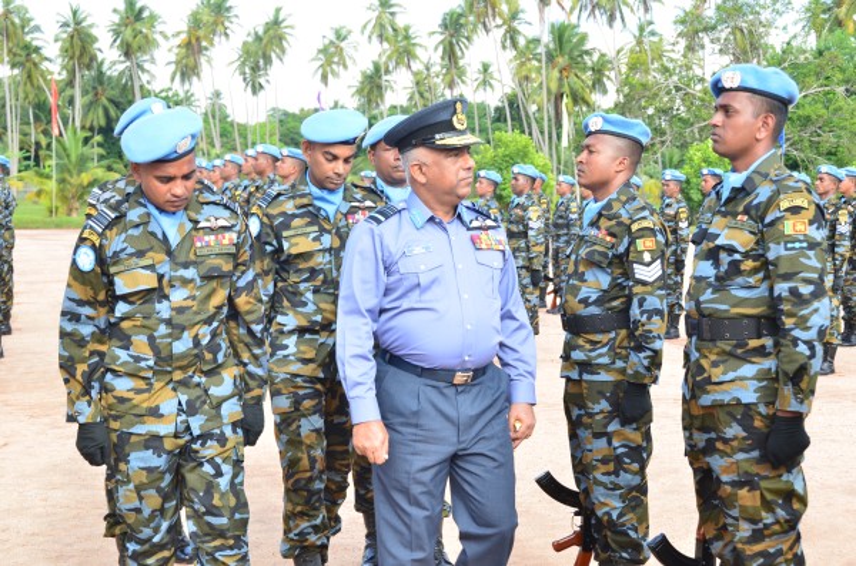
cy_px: 283
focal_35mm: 60
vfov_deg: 22.5
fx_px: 1423
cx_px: 428
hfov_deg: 33.5
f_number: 7.1
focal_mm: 40
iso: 200
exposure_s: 1/100
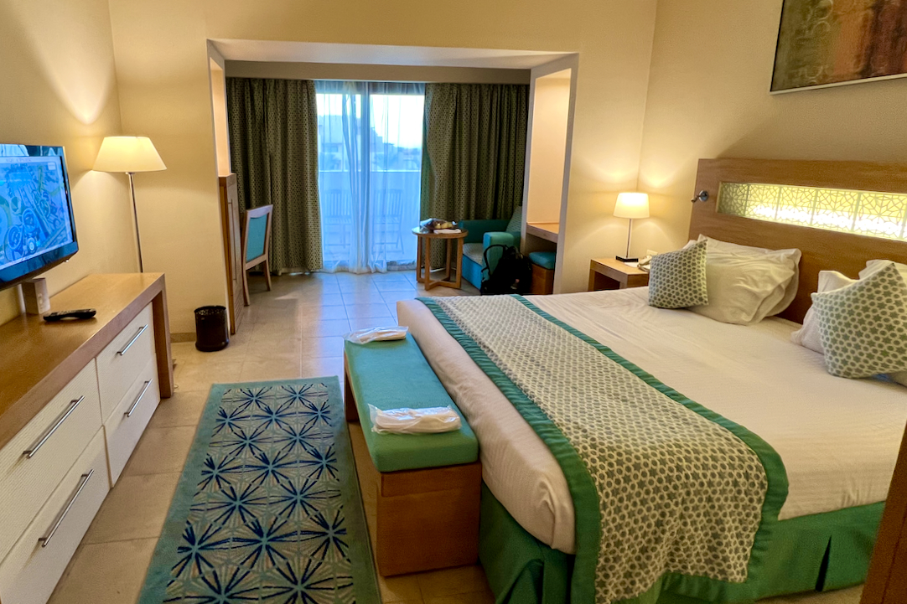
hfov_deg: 95.9
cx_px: 381
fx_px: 403
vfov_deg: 73.4
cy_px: 262
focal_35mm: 16
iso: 160
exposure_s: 1/50
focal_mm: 1.57
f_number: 1.8
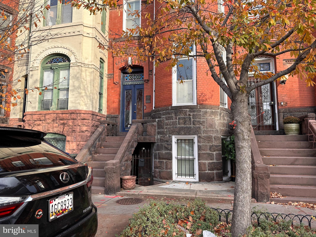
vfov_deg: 56.8
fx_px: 219
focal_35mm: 24
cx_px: 158
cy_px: 118
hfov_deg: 71.6
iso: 80
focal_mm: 6.86
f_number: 1.78
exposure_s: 1/797
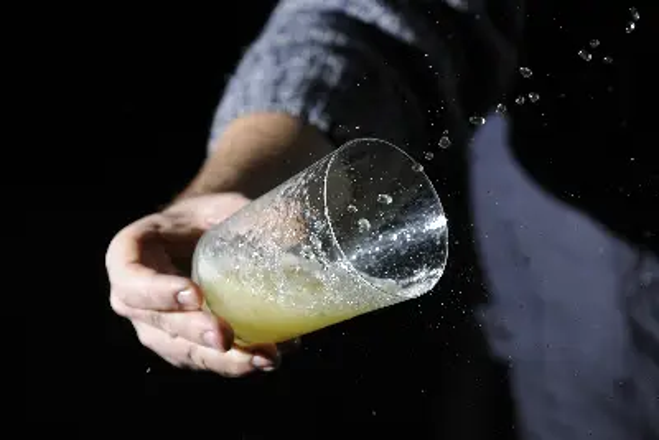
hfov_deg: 15.8
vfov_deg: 10.6
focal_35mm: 130
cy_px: 220
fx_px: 2380
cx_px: 330
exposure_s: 1/250
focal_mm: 130
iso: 250
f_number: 7.1
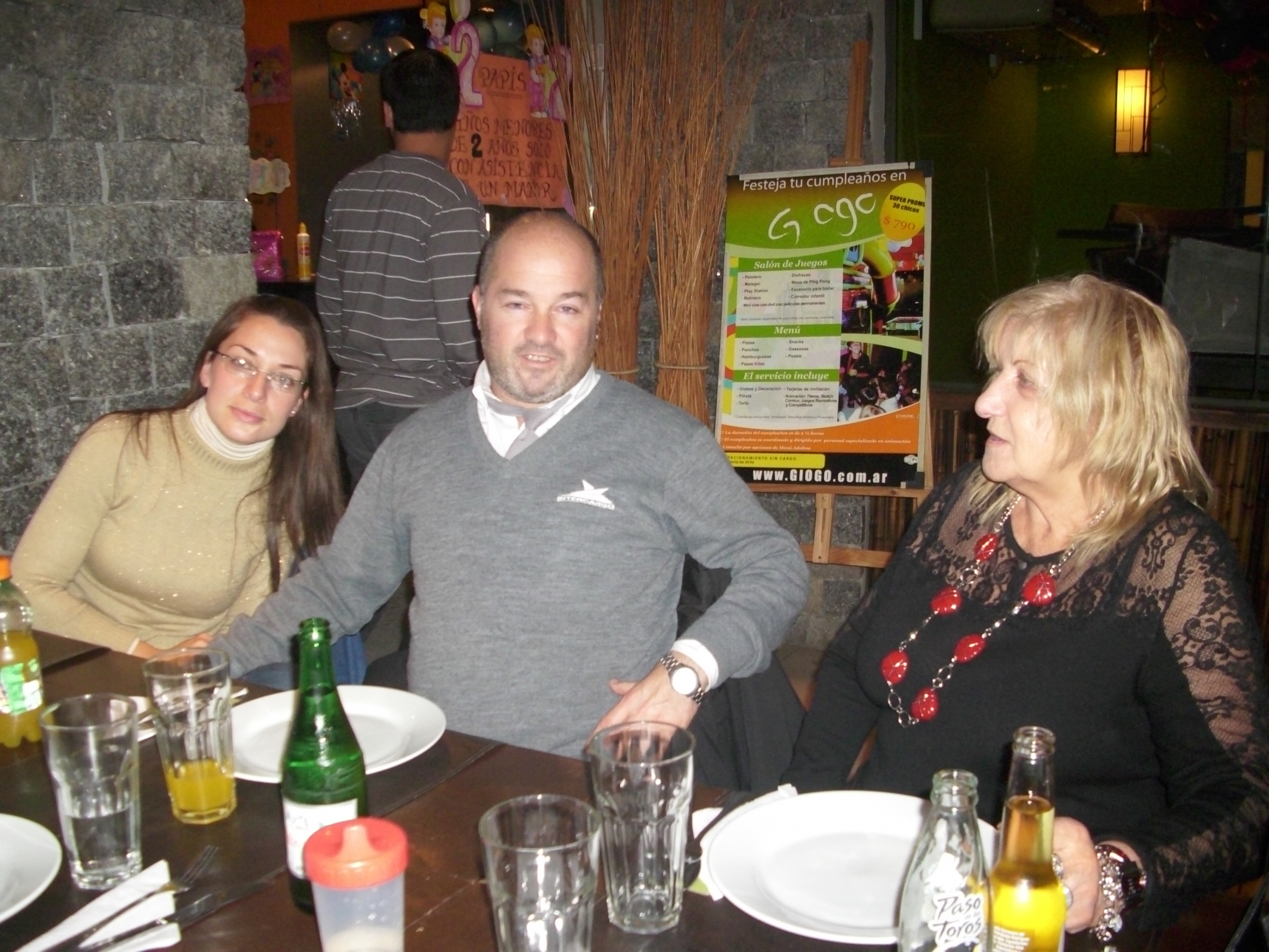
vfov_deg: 45.4
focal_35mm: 31
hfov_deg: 58.4
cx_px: 634
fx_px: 1136
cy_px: 476
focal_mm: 6.2
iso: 200
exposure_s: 1/30
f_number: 2.8
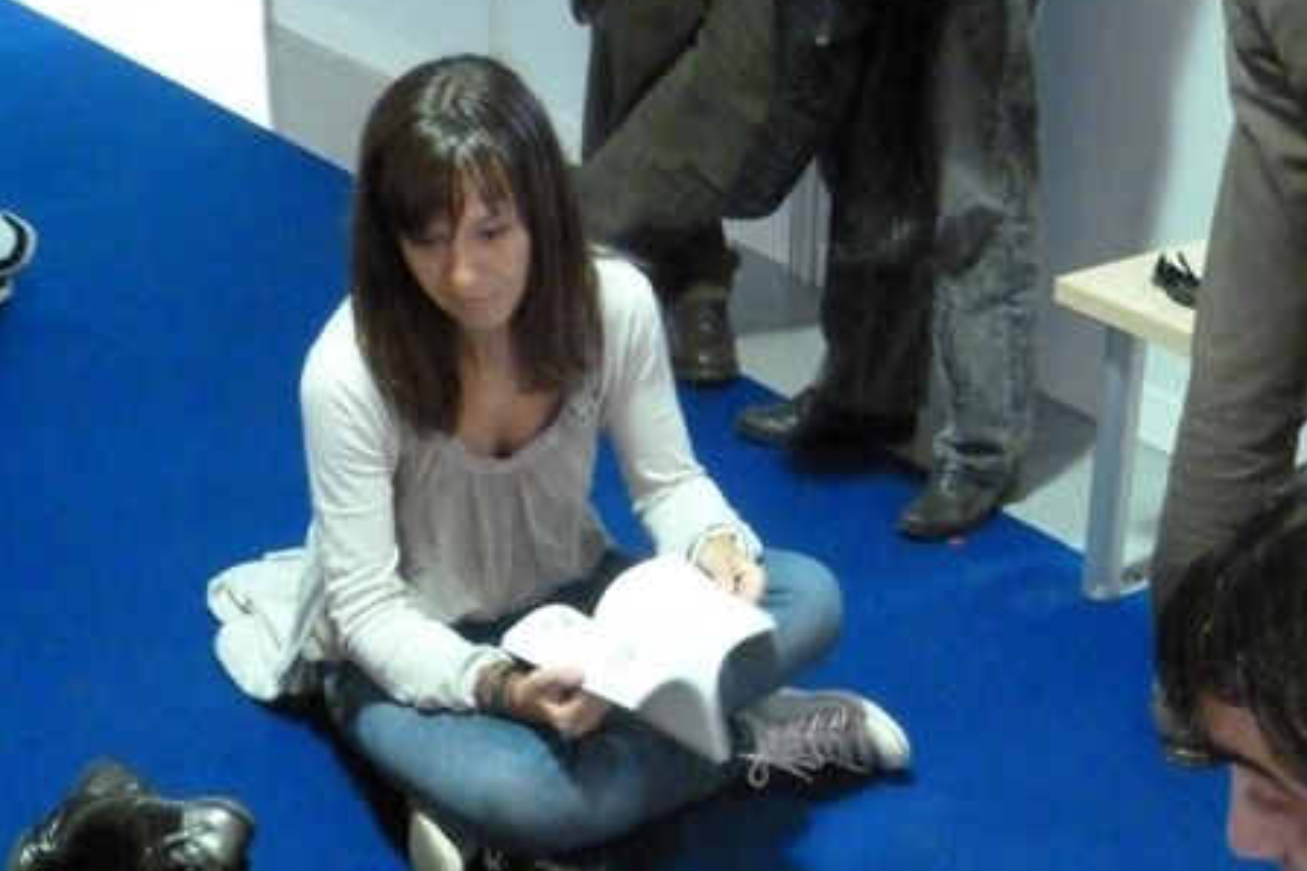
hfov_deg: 30.1
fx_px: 2432
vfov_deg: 20.2
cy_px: 602
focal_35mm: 67
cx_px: 655
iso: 1600
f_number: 4.5
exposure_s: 1/15
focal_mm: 7.9
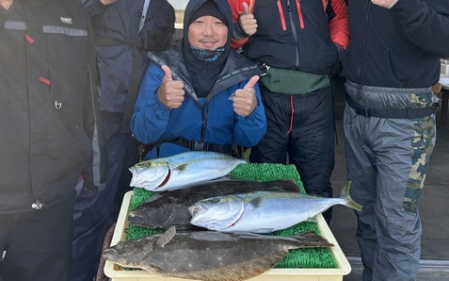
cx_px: 209
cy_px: 62
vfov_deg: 33.6
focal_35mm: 37
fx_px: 453
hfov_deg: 52.7
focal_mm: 5.96
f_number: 1.6
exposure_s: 1/400
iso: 50
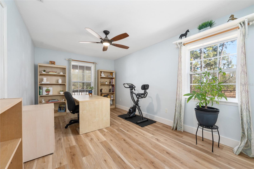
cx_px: 127
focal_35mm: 14
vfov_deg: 81.2
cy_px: 84
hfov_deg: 104.3
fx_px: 99
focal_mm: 14
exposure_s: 1/5
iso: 320
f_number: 7.1
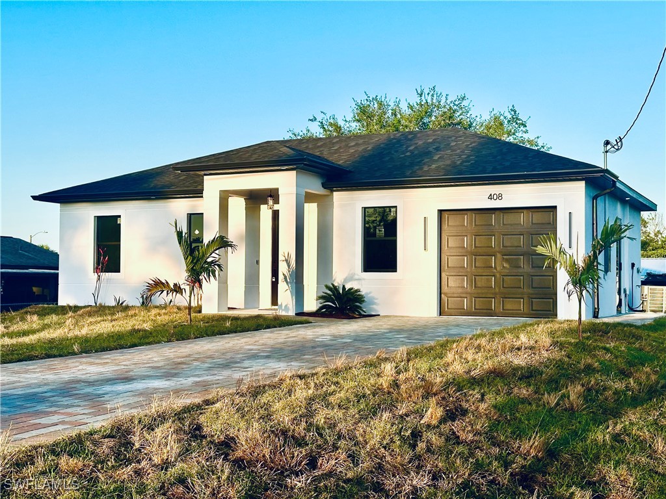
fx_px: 924
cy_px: 250
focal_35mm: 48
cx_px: 333
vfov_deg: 30.3
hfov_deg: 39.7
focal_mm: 6.86
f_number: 1.78
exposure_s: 1/1848
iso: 64
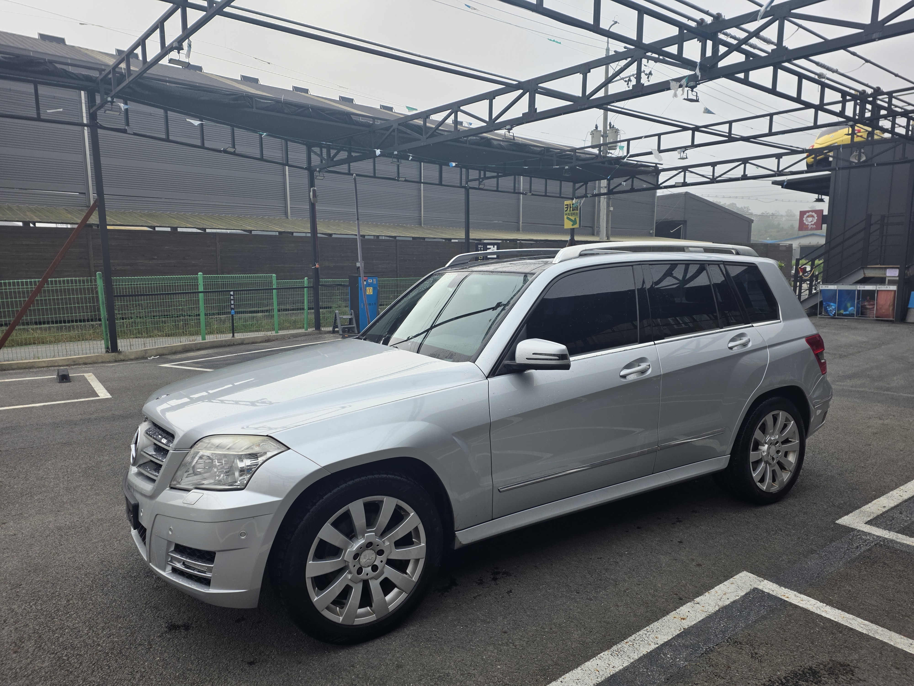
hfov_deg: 73.9
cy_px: 343
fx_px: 607
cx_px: 457
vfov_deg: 58.9
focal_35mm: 23
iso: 80
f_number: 1.7
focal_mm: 6.3
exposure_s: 1/3798
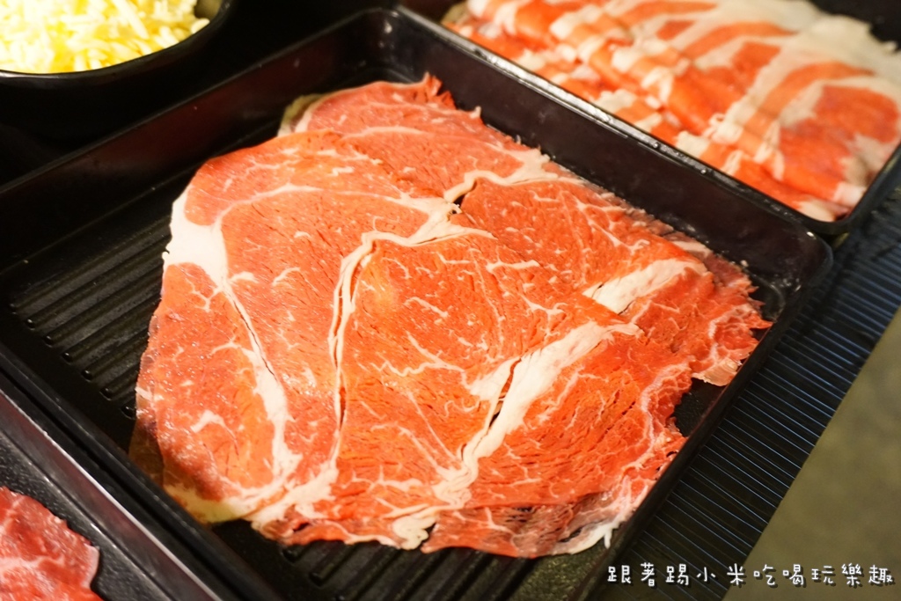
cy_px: 300
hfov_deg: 59.5
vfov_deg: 41.7
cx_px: 450
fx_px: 788
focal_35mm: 32
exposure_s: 1/60
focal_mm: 21
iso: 2000
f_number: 4
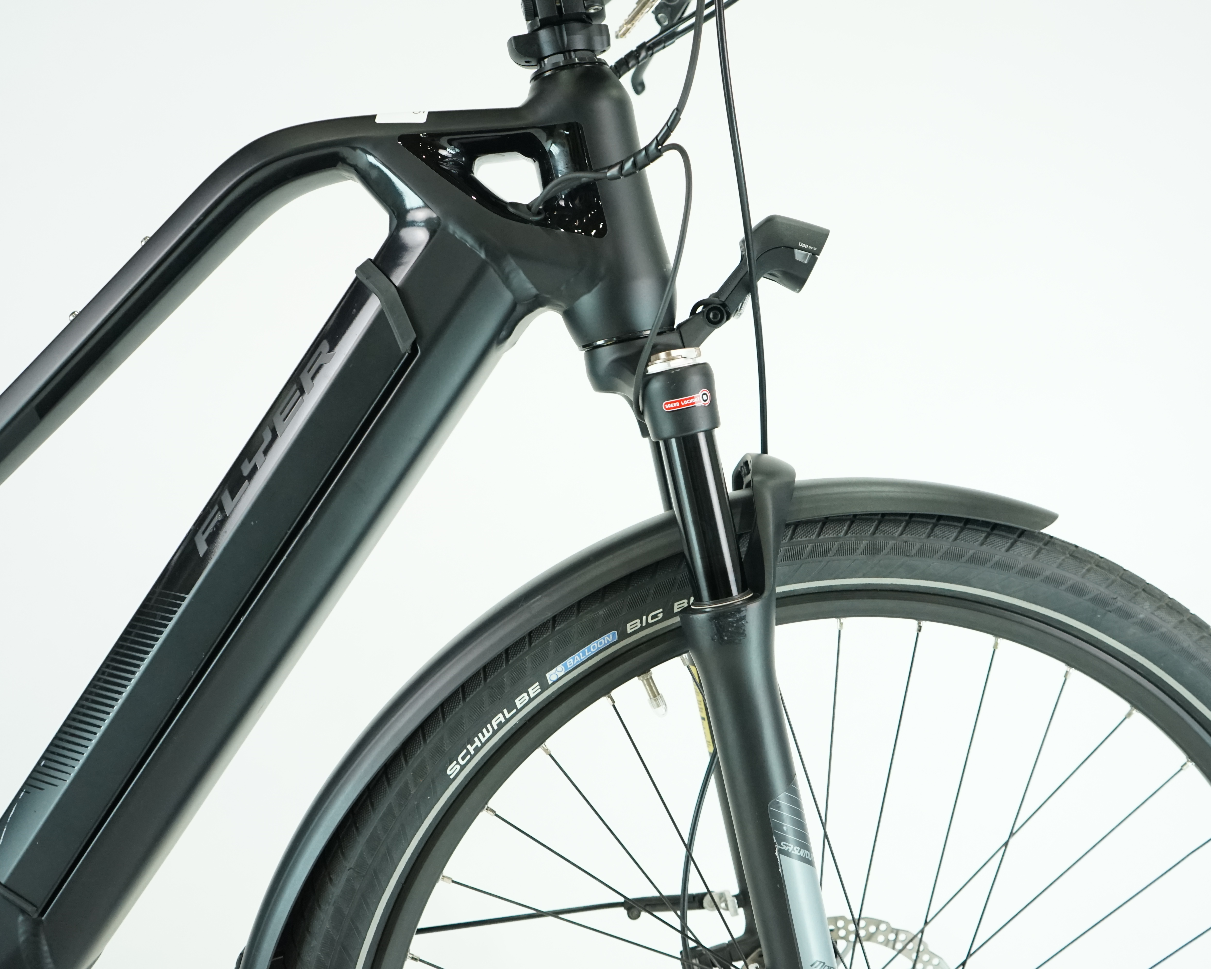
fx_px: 1254
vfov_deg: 42.2
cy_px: 484
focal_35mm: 35
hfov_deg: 51.4
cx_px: 691
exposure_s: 1/200
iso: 2000
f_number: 4.5
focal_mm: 31
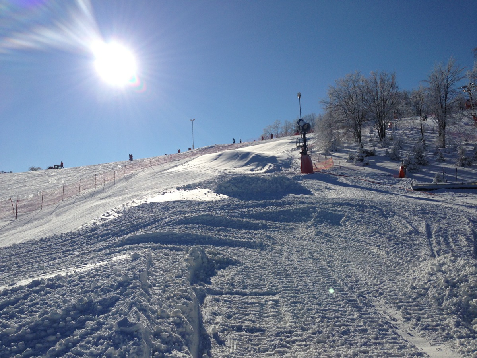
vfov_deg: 42.9
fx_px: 455
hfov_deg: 55.4
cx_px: 238
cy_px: 179
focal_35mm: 33
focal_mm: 4.13
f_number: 2.4
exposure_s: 1/4926
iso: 50
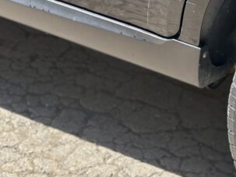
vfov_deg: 16.8
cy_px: 105
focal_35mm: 88
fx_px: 600
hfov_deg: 19.8
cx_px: 336
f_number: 1.6
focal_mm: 5.96
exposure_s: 1/1984
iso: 50
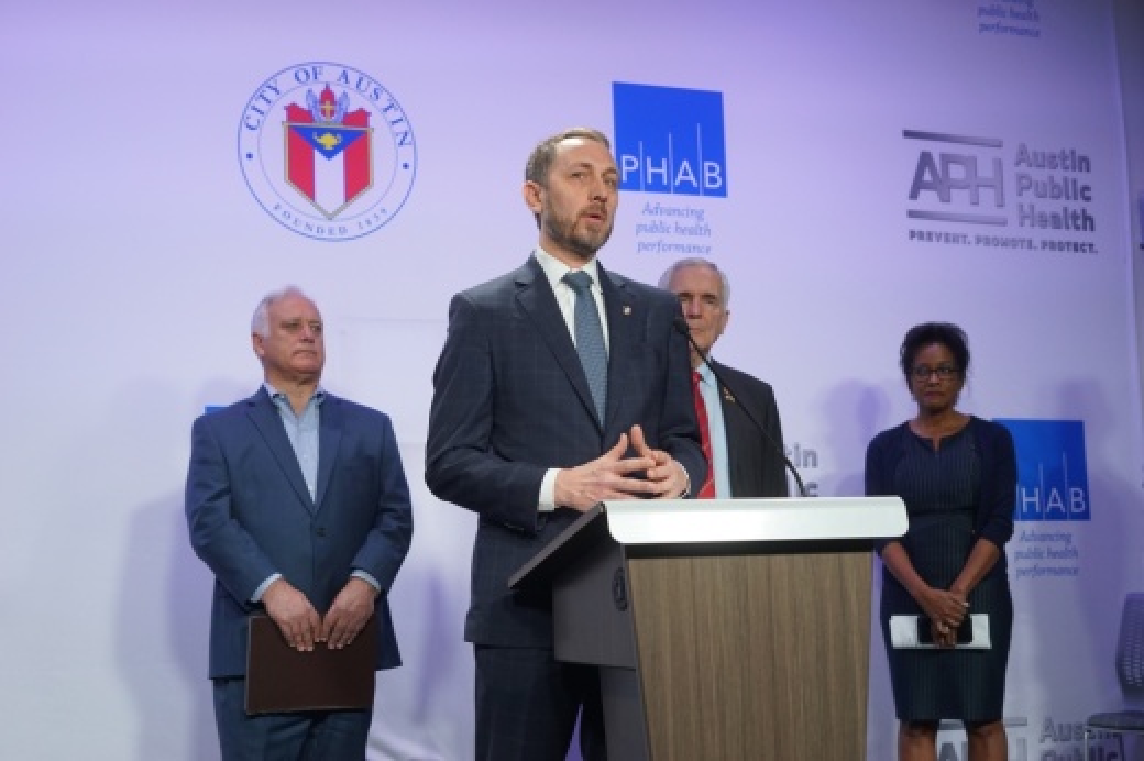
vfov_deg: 27.0
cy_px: 380
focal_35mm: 50
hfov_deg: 39.6
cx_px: 572
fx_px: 1588
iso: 1000
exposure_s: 1/160
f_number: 4
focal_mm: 50
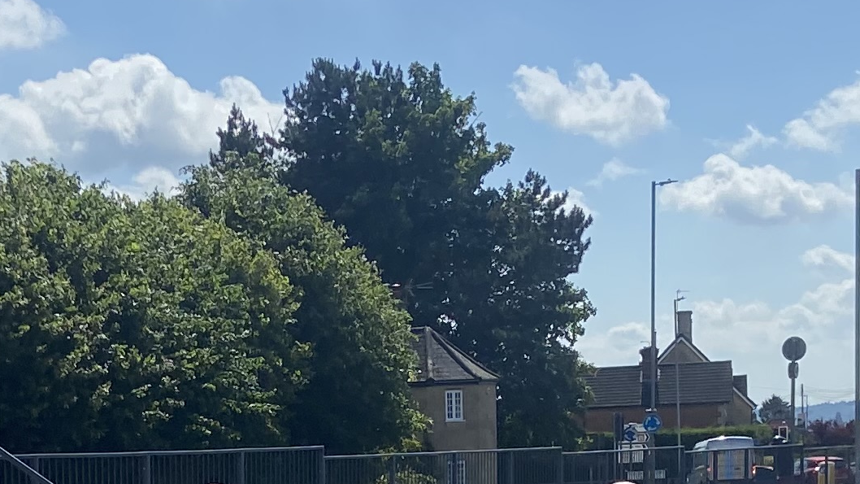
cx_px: 239
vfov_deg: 10.7
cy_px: 789
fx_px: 2463
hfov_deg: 19.7
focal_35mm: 108
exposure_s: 1/4444
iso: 32
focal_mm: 4.25
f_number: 1.8
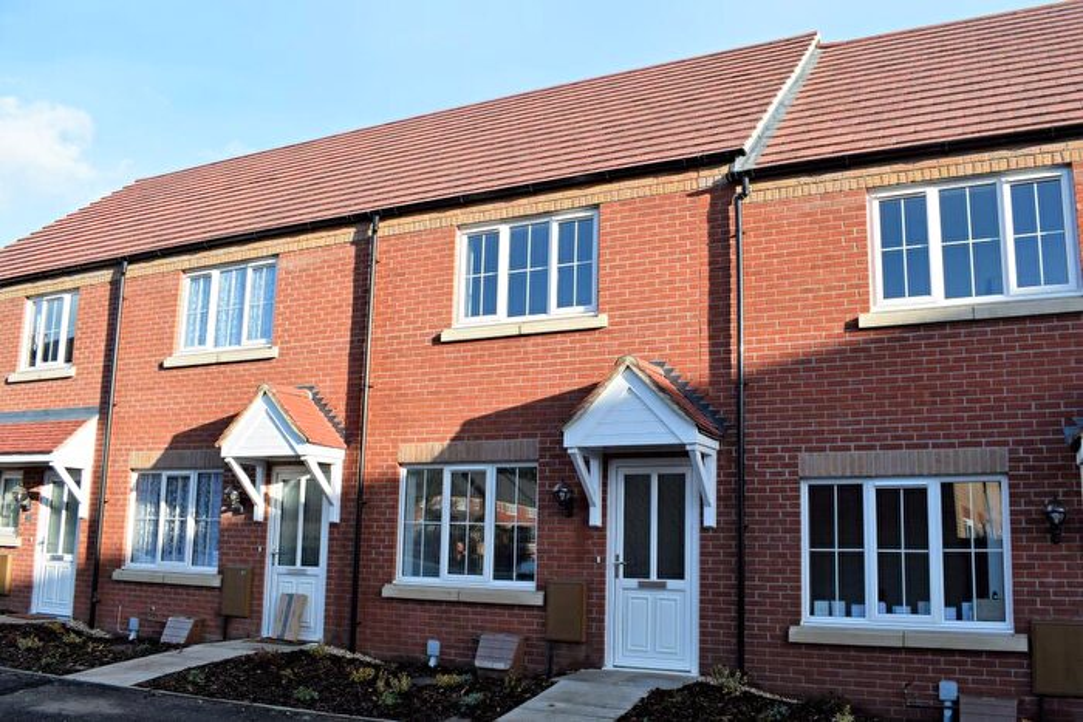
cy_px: 361
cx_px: 542
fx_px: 812
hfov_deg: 67.4
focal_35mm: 27
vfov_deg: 47.9
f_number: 8
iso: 220
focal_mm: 18
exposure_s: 1/250
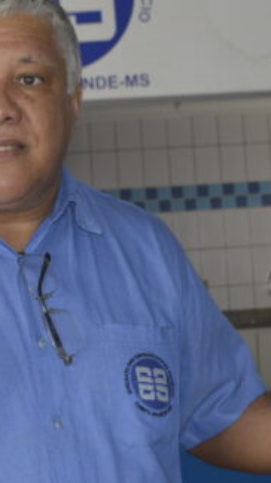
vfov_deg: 26.5
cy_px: 218
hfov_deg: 14.9
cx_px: 25
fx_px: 1023
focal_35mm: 80
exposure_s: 1/60
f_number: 4
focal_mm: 22
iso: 720
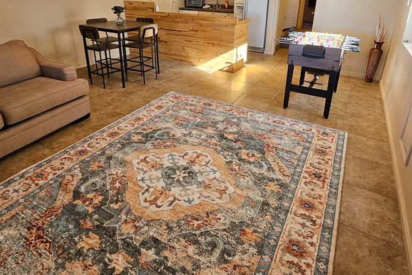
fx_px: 240
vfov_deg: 57.7
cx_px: 209
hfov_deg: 81.2
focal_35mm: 21
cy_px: 84
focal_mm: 2.2
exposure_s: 1/60
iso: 125
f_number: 2.2
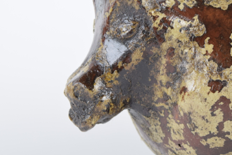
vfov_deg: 9.5
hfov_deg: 14.2
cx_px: 126
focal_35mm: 145
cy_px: 35
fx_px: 934
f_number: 5.6
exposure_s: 1/125
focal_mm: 55
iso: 400
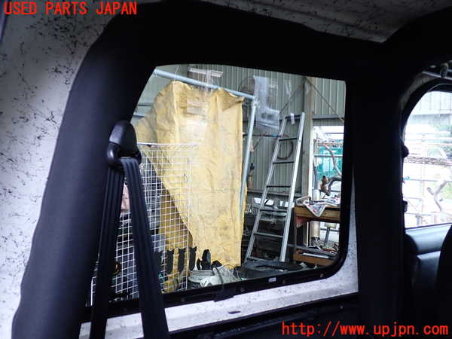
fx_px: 392
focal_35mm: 30
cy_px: 170
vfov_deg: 46.8
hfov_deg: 60.0
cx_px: 226
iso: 200
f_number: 2.3
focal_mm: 5.4
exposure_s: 1/60
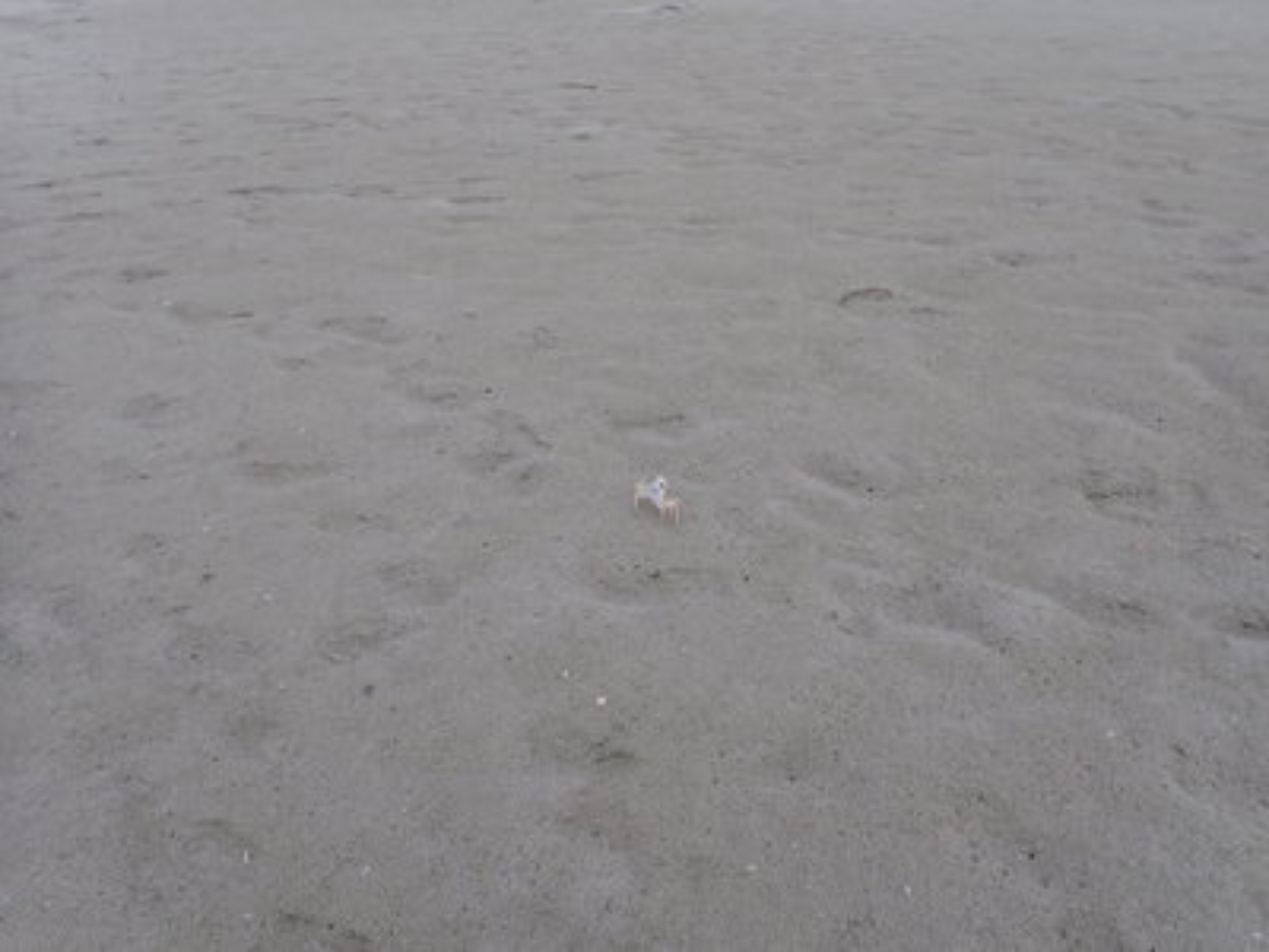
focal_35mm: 25
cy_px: 476
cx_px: 634
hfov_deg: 69.4
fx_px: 916
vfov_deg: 54.9
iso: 100
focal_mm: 4.5
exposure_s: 1/125
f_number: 2.8
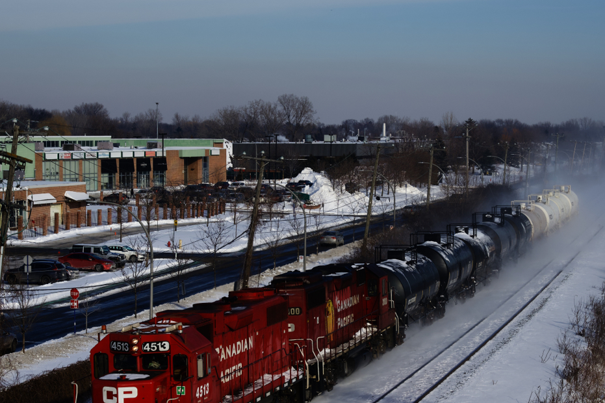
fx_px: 1663
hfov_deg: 20.6
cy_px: 268
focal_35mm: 99
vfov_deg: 13.8
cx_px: 364
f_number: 8
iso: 250
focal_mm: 72
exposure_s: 1/1000
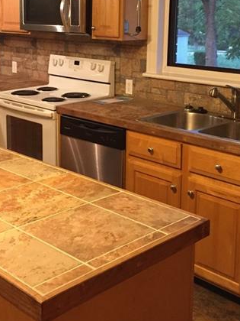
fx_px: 490
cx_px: 92
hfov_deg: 27.4
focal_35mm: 53
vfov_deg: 35.7
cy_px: 99
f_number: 2.2
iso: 200
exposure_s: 1/30
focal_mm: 4.15
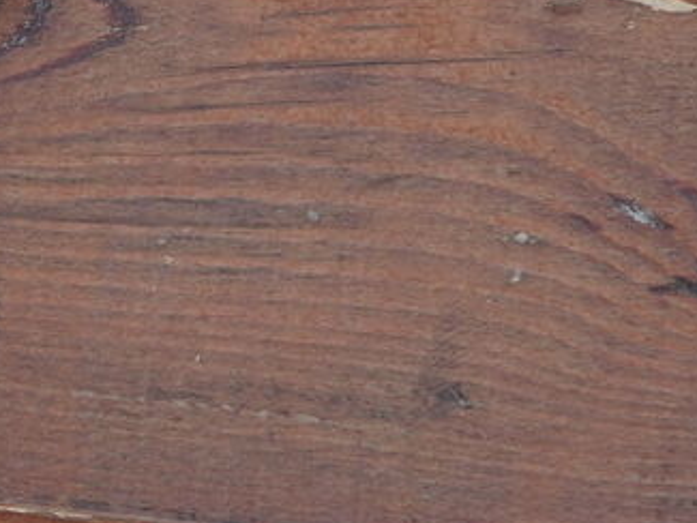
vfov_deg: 9.0
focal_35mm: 162
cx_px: -284
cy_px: -148
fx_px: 3263
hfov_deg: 11.8
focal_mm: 57
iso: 800
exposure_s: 1/250
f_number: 6.3
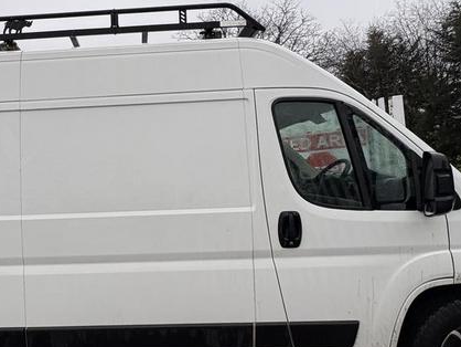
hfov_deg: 57.0
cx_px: 116
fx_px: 400
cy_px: 185
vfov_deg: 46.8
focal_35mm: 30
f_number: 2.2
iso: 40
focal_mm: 2.22
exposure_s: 1/160
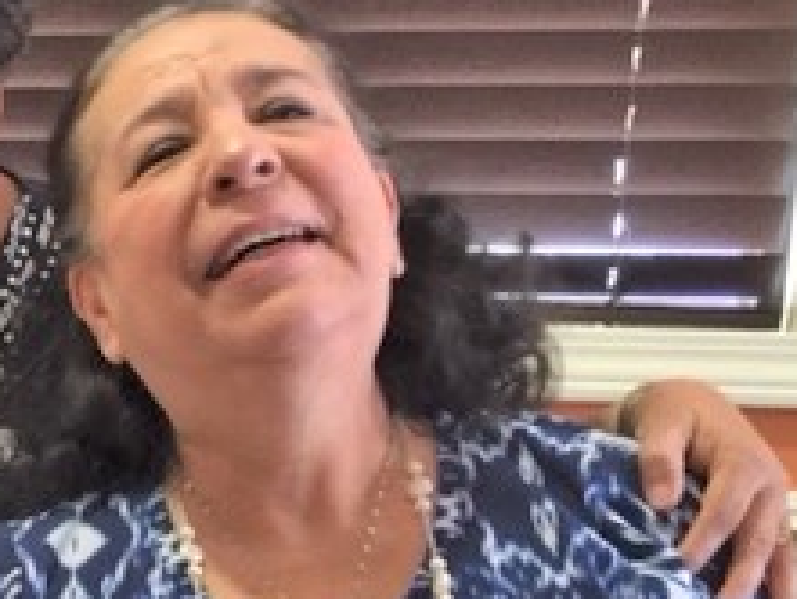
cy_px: 693
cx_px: -198
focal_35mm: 84
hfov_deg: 21.4
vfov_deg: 16.9
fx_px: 1935
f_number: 2.2
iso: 125
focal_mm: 4.15
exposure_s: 1/10
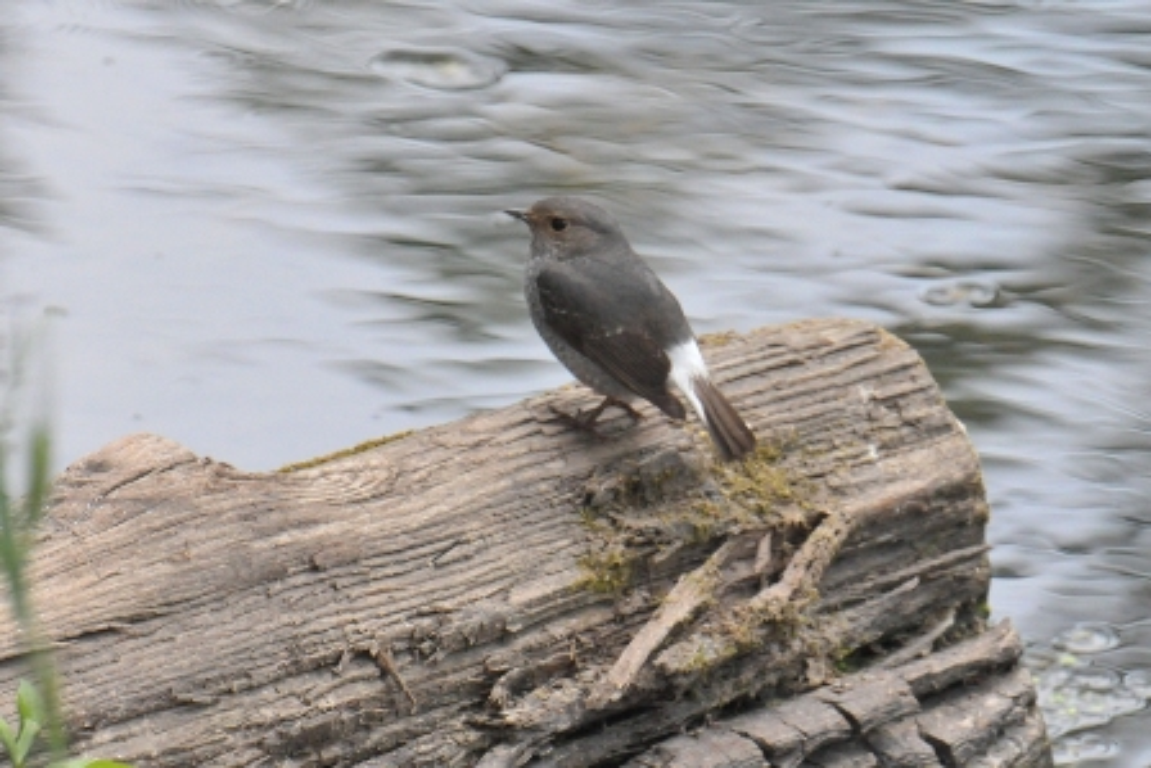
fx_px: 33580
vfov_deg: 1.3
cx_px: 576
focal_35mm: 1050
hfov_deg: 2.0
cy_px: 384
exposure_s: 1/640
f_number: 13
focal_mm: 700
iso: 2000
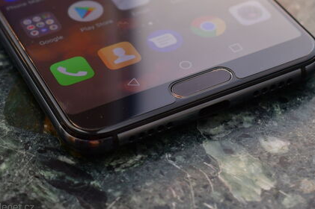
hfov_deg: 19.5
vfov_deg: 13.0
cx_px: 179
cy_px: 69
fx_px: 918
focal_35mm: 105
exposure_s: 1/200
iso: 400
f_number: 7.1
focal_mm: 48
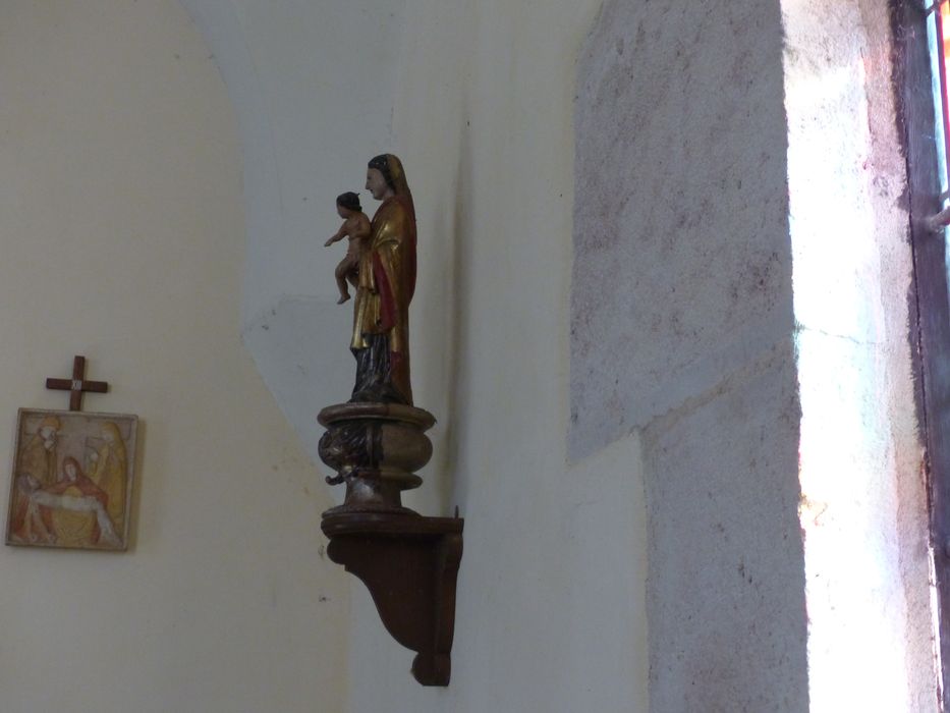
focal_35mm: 47
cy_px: 356
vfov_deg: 30.9
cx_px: 475
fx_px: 1290
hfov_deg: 40.4
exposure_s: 1/40
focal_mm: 8.4
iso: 400
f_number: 2.8
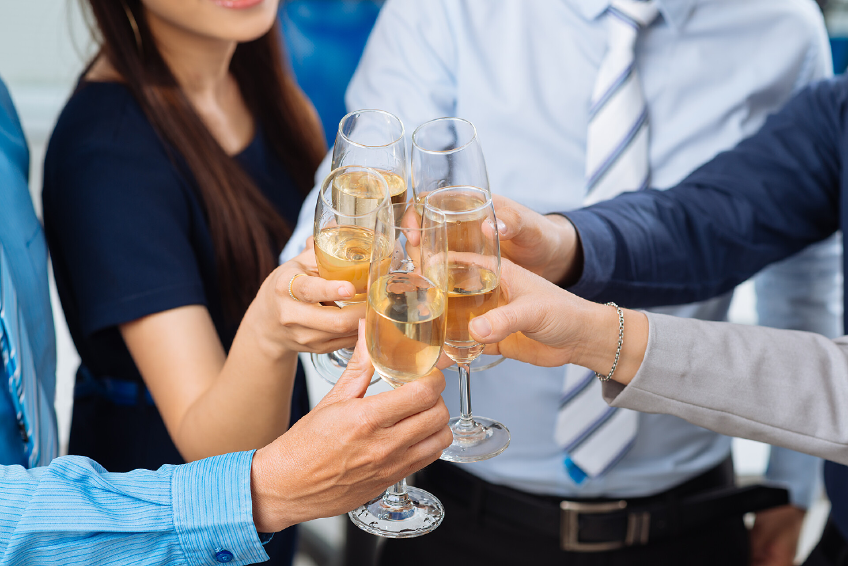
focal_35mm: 85
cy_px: 283
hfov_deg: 23.9
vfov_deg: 16.1
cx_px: 424
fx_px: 2003
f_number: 4
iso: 100
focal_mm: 85
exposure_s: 1/160
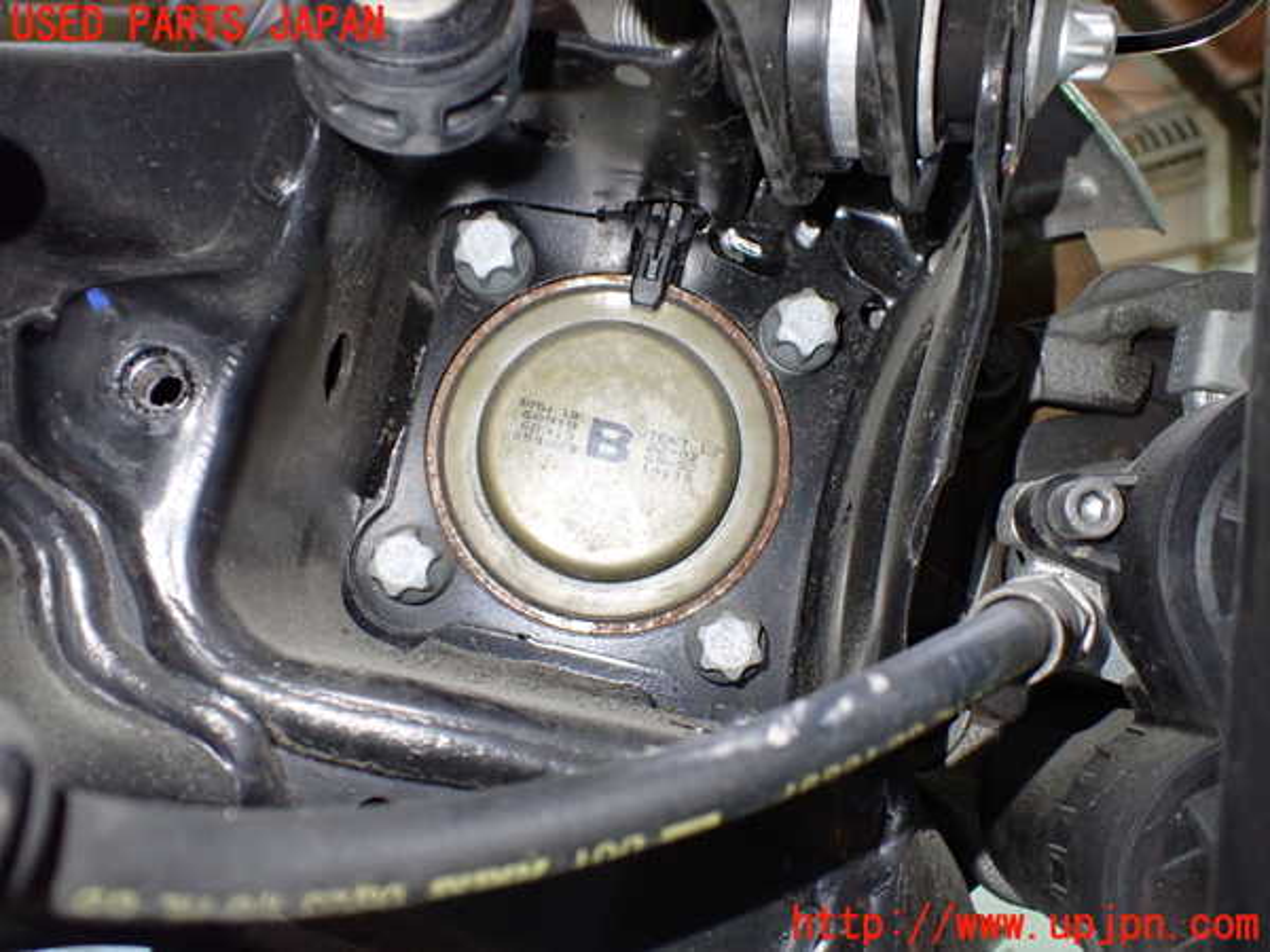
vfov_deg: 46.8
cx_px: 635
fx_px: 1101
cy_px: 476
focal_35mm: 30
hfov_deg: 60.0
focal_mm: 5.4
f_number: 2.3
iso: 800
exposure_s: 1/40
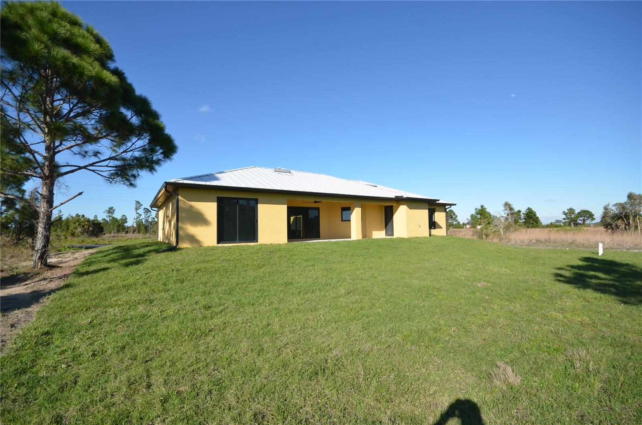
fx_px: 267
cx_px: 321
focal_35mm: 15
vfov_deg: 77.0
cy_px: 212
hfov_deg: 100.5
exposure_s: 1/250
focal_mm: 10
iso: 140
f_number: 8
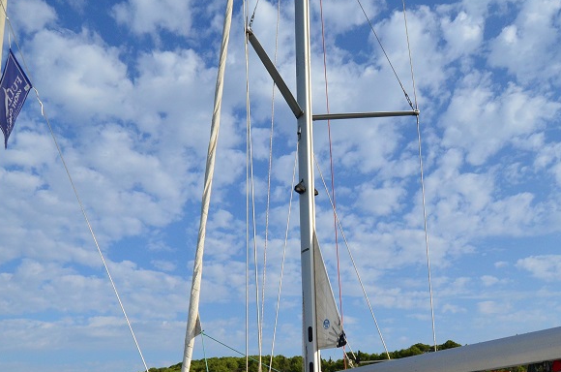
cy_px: 308
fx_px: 482
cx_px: 289
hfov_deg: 60.4
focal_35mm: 31
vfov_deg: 40.1
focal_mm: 12
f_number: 5.6
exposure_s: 1/8000
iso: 1000
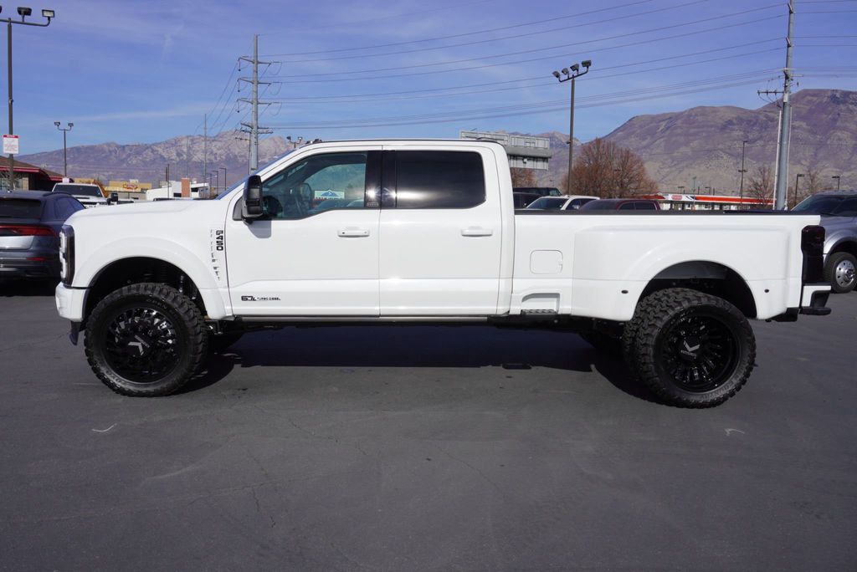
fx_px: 750
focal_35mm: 32
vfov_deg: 41.8
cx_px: 428
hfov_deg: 59.5
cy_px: 286
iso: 100
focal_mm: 21
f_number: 10
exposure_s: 1/400
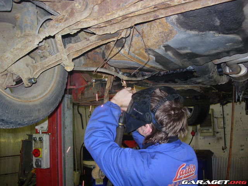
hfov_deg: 49.0
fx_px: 272
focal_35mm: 38
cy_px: 93
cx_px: 124
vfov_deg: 37.7
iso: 79
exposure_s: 1/64
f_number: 2.8
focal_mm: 7.8
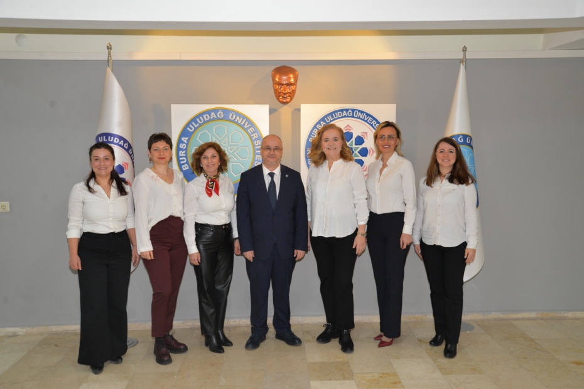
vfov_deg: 38.9
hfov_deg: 55.8
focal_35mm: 34
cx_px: 292
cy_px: 194
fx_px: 552
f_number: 6.3
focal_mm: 34
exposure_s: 1/60
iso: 500
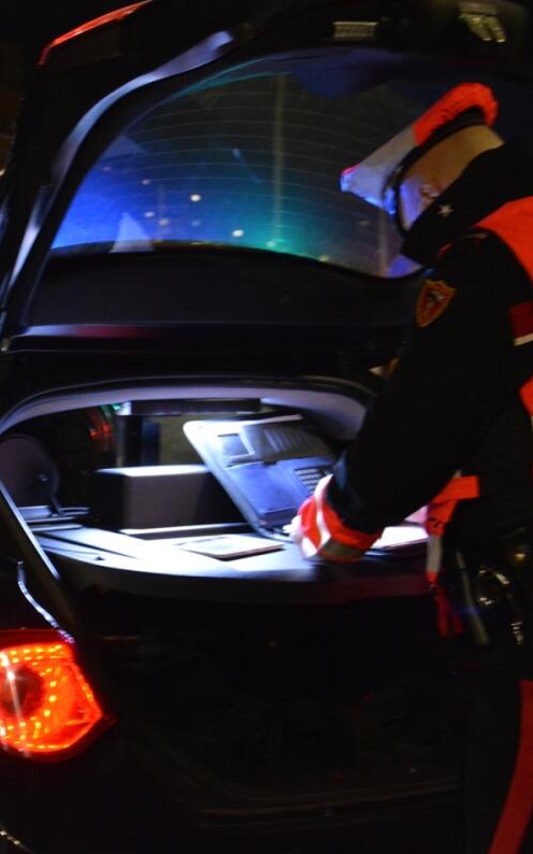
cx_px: 93
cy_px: 426
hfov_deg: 13.4
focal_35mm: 97
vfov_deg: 21.4
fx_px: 2255
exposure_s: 1/25
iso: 3200
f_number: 4.8
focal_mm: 42
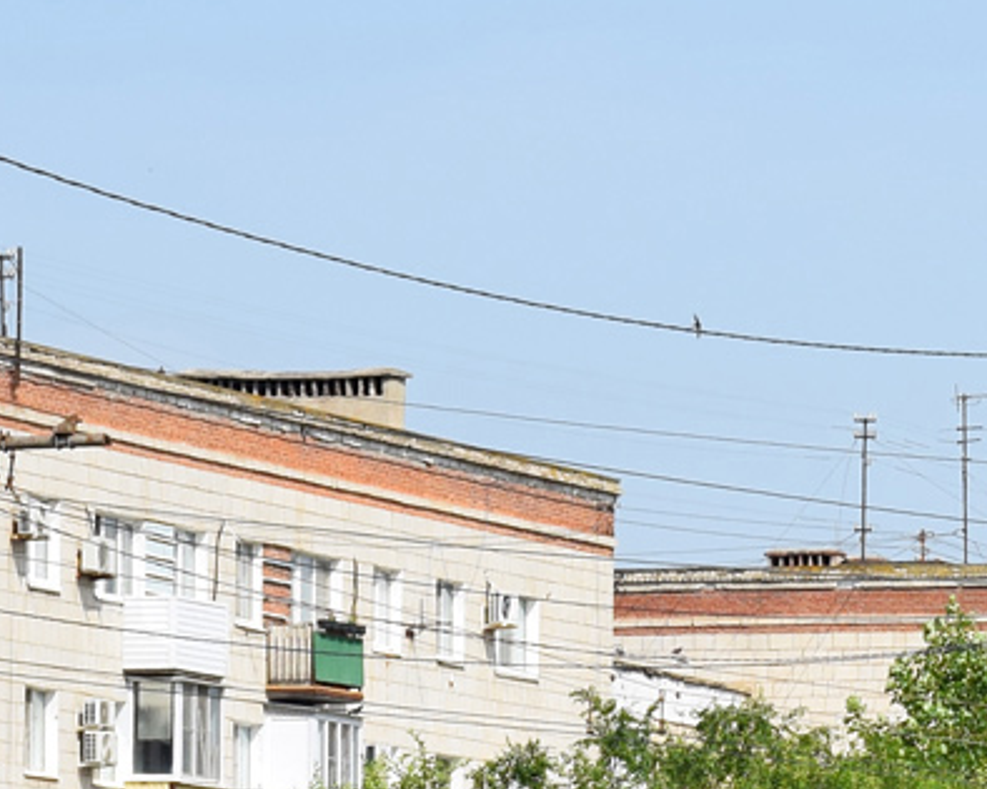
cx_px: 1177
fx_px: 10221
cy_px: 863
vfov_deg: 4.4
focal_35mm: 350
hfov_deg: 5.5
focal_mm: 70
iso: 200
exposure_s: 1/640
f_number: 9
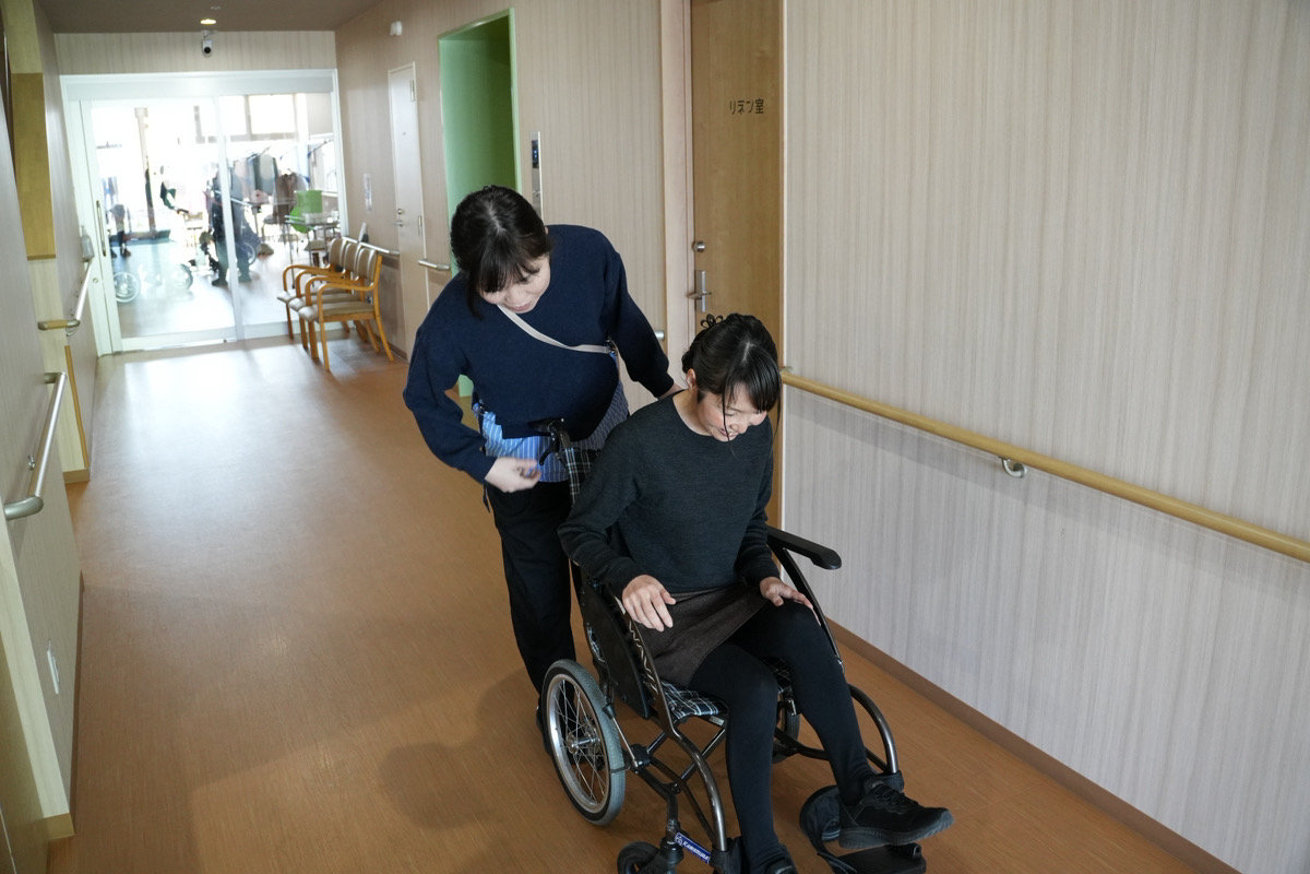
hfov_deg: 65.1
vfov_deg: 46.1
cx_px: 655
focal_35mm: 28
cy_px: 437
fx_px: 1026
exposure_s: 1/160
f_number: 4
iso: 1600
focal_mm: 18.8
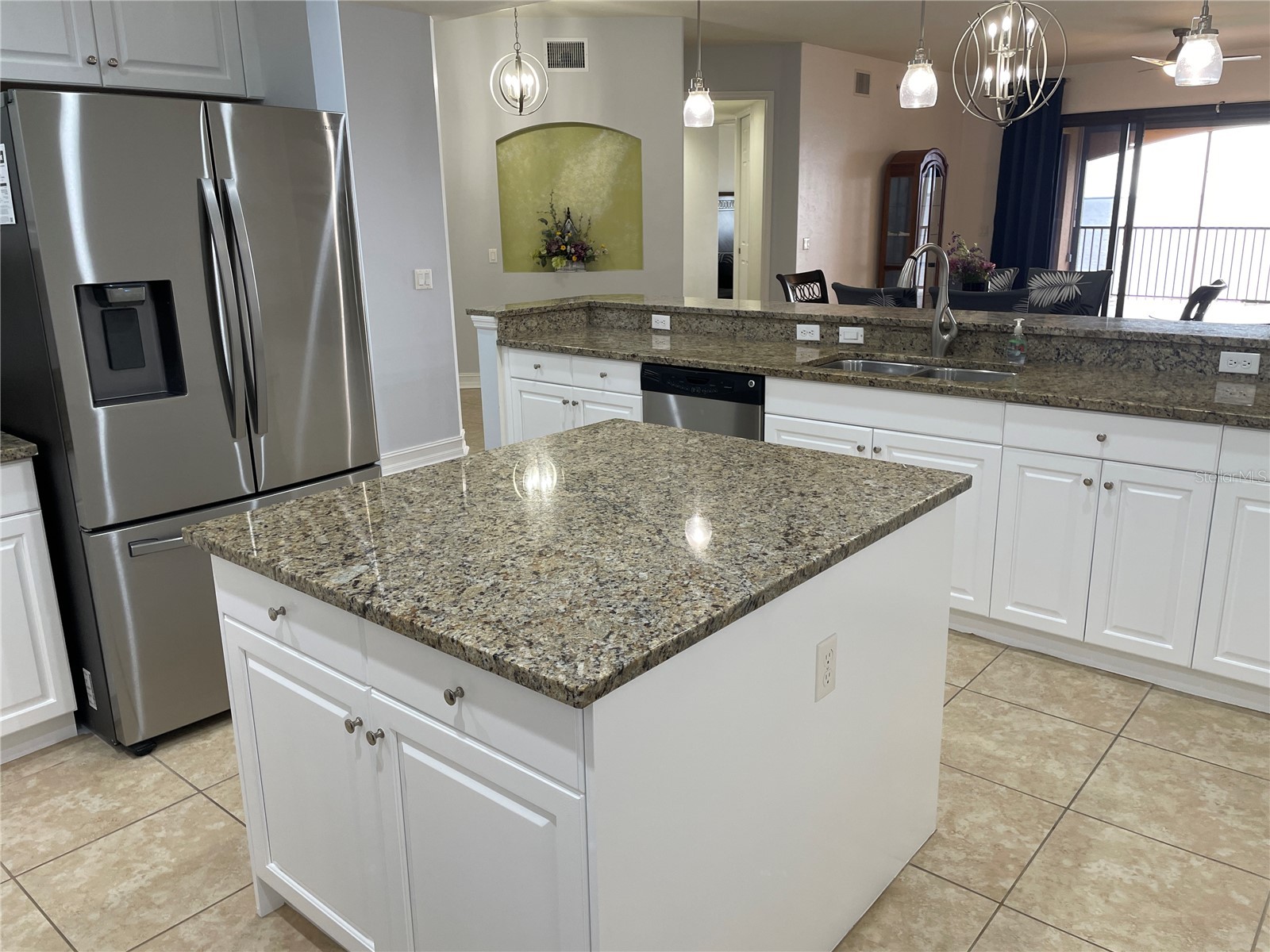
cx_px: 635
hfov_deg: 67.3
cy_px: 476
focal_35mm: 26
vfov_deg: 53.1
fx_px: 954
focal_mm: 4.2
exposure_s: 1/60
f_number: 1.6
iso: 80
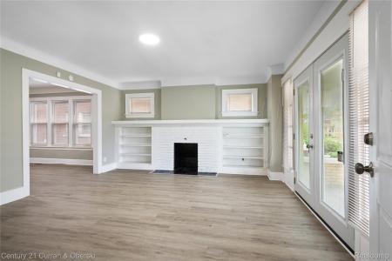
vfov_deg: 72.1
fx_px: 180
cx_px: 196
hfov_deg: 95.0
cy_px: 130
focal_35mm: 16
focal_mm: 11
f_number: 10
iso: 400
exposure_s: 1/3
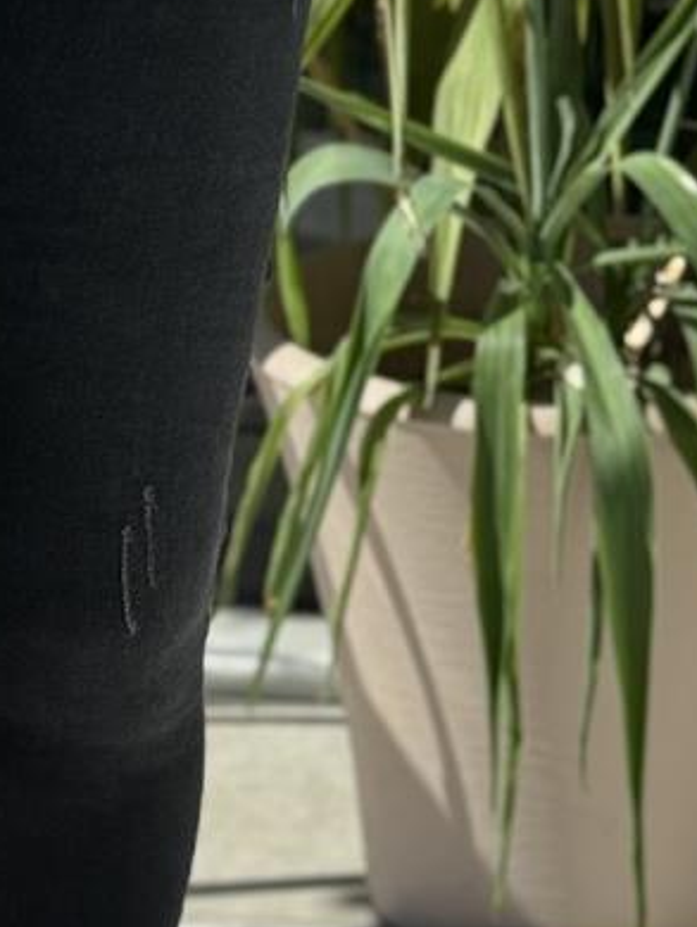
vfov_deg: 12.0
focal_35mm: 164
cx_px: -59
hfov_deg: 9.0
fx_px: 4398
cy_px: 633
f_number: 1.78
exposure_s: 1/1543
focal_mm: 6.76
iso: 64
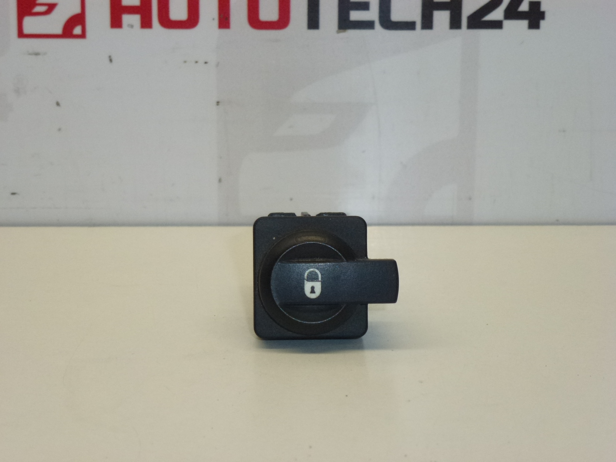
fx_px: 2011
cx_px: 308
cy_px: 231
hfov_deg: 17.4
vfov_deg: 13.1
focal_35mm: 113
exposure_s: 1/200
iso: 400
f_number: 5.1
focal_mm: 20.2
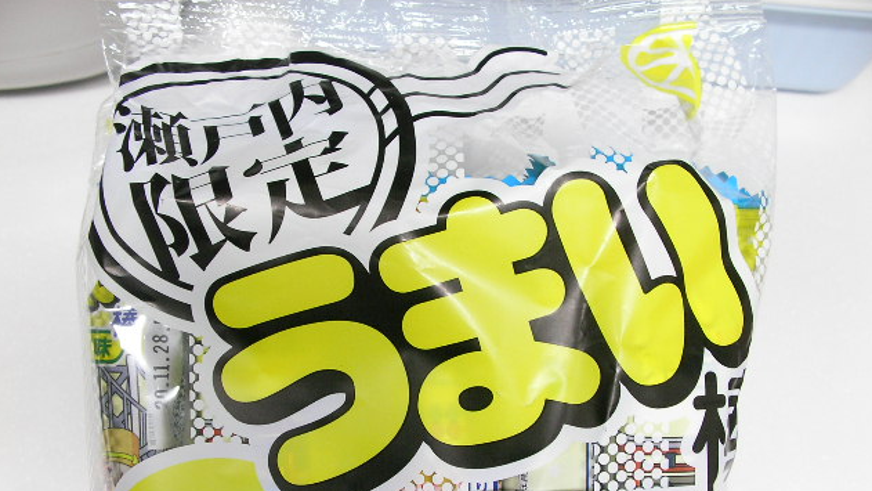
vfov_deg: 28.2
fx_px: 971
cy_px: 322
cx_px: 435
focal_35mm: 42
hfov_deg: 48.4
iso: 100
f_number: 3.5
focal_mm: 5.8
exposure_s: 1/8.1
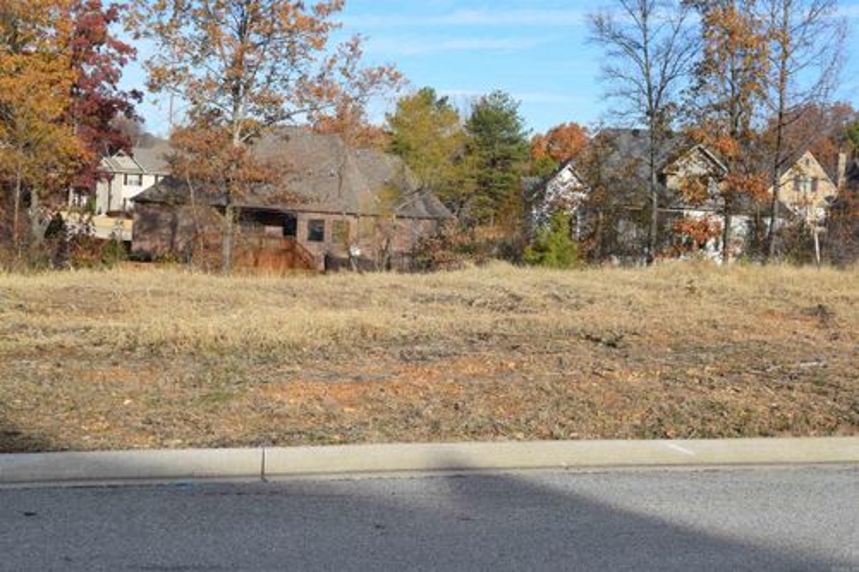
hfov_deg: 38.9
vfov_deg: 26.5
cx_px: 430
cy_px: 286
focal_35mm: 51
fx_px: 1216
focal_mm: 34
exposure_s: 1/320
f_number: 9
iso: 200
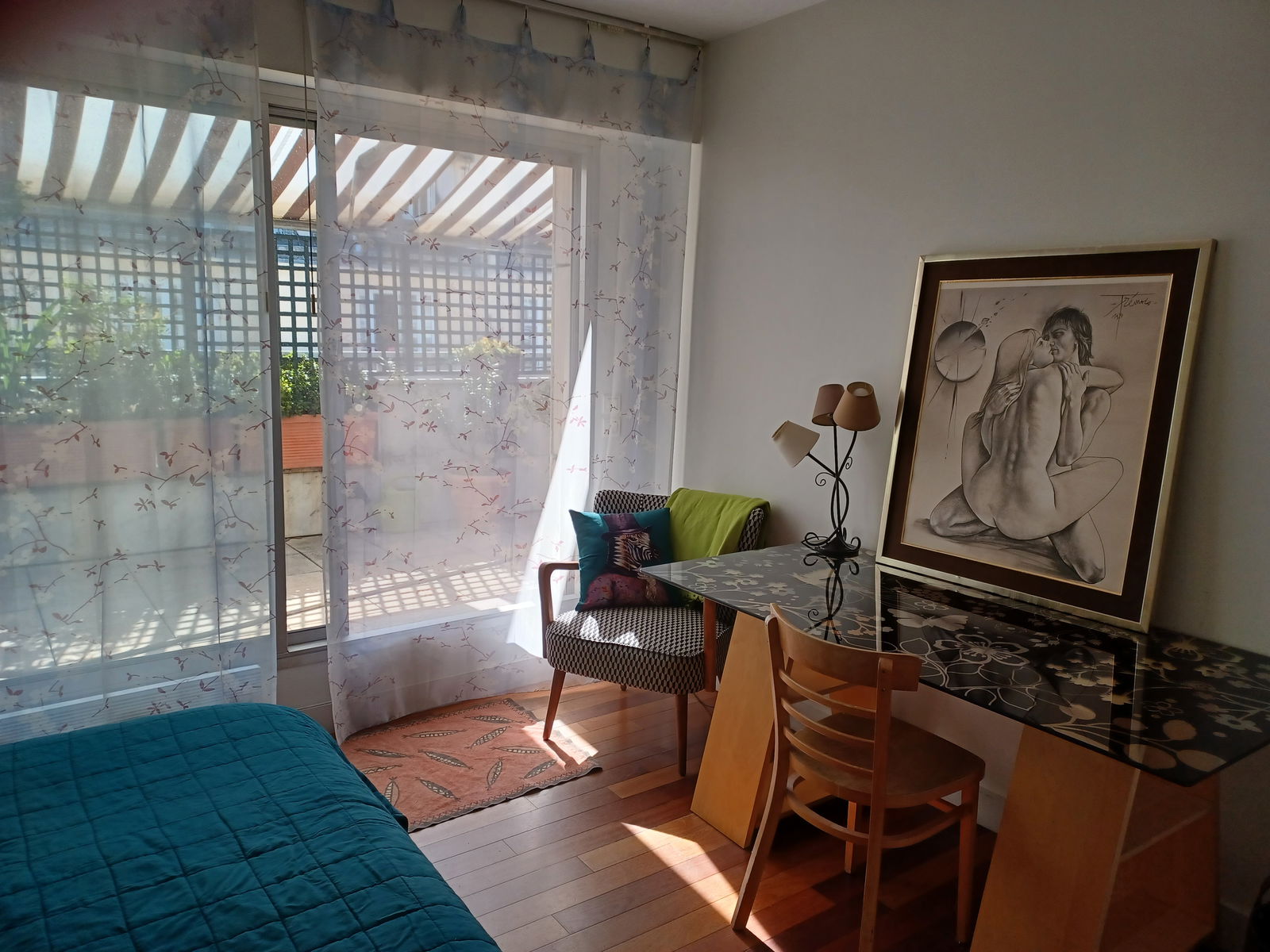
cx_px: 635
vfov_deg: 54.9
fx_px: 917
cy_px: 476
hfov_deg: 69.4
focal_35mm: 25
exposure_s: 1/49
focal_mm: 4.6
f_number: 1.8
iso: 40
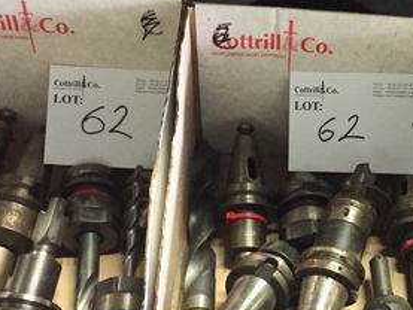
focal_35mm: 67
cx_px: 325
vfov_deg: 21.9
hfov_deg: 28.4
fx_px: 800
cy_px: 203
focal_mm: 4.15
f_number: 2.2
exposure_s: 1/17
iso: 320
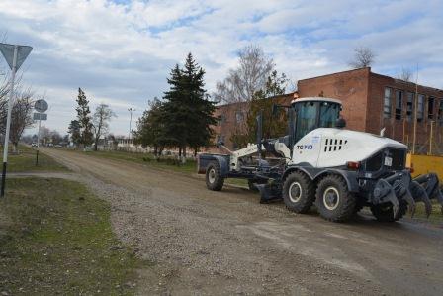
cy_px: 148
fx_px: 406
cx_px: 222
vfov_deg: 40.0
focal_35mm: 33
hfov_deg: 57.2
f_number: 11
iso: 100
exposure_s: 1/200
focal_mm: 22
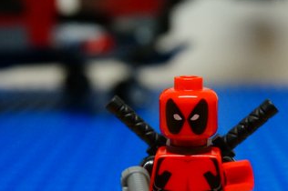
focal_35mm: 85
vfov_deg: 16.0
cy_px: 137
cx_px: 187
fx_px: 679
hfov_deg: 23.8
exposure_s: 1/160
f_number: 5.6
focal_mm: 28
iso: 1600
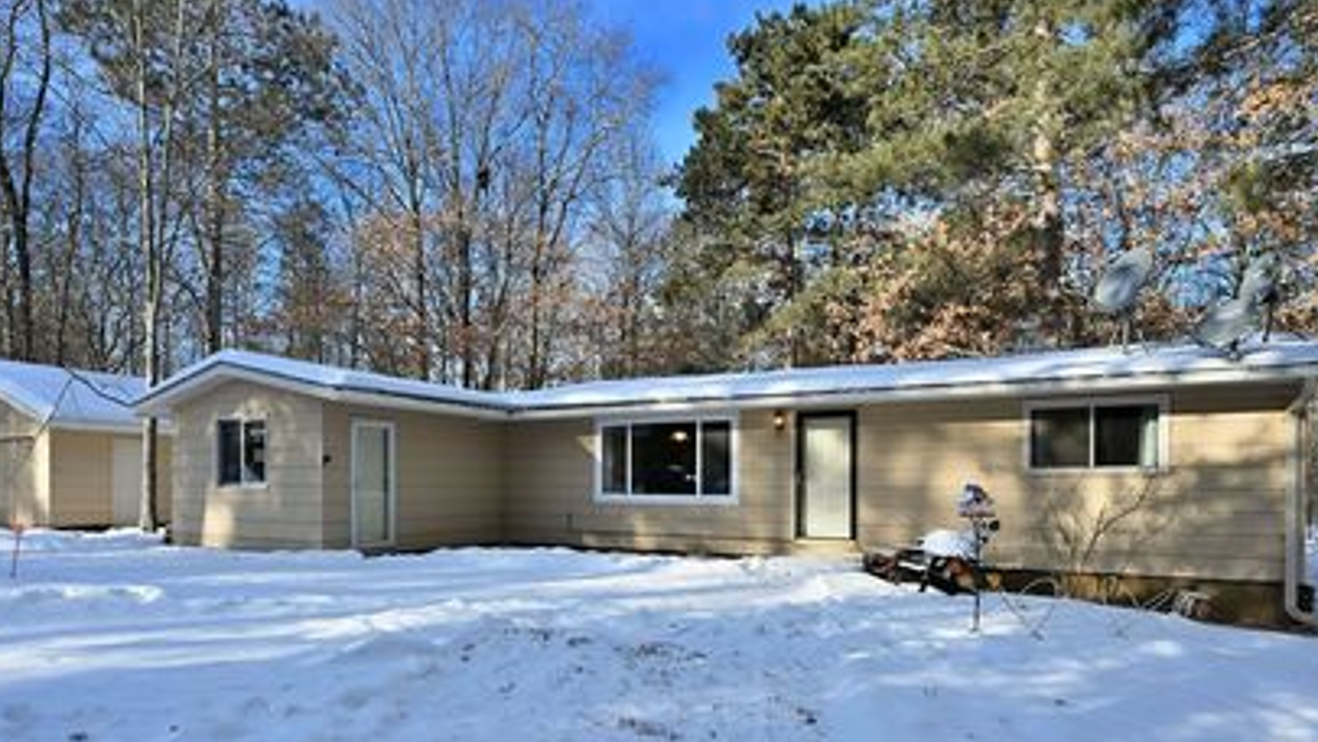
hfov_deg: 81.1
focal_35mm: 22
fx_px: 769
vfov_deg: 50.7
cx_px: 615
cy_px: 483
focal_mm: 17
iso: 200
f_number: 5.6
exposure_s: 1/500
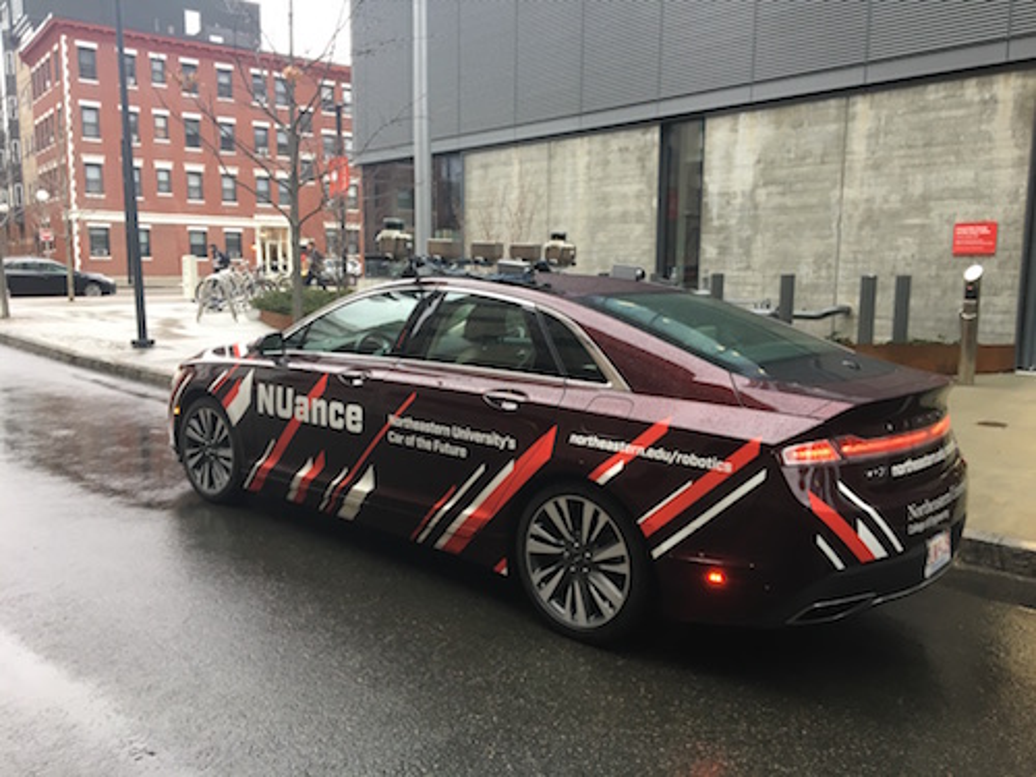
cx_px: 518
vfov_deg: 48.2
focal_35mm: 29
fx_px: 868
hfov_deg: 61.7
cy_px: 388
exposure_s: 1/30
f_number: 2.2
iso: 64
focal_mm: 4.15
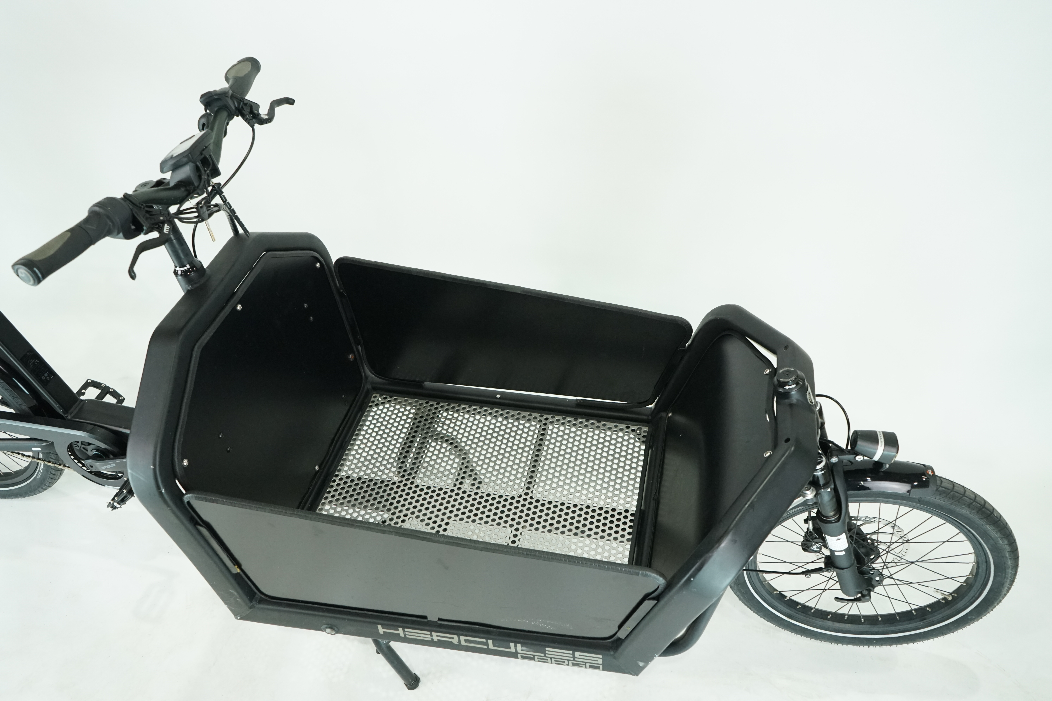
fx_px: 818
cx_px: 526
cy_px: 350
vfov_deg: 46.4
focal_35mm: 28
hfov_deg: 65.5
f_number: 5.6
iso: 2500
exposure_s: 1/200
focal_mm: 28
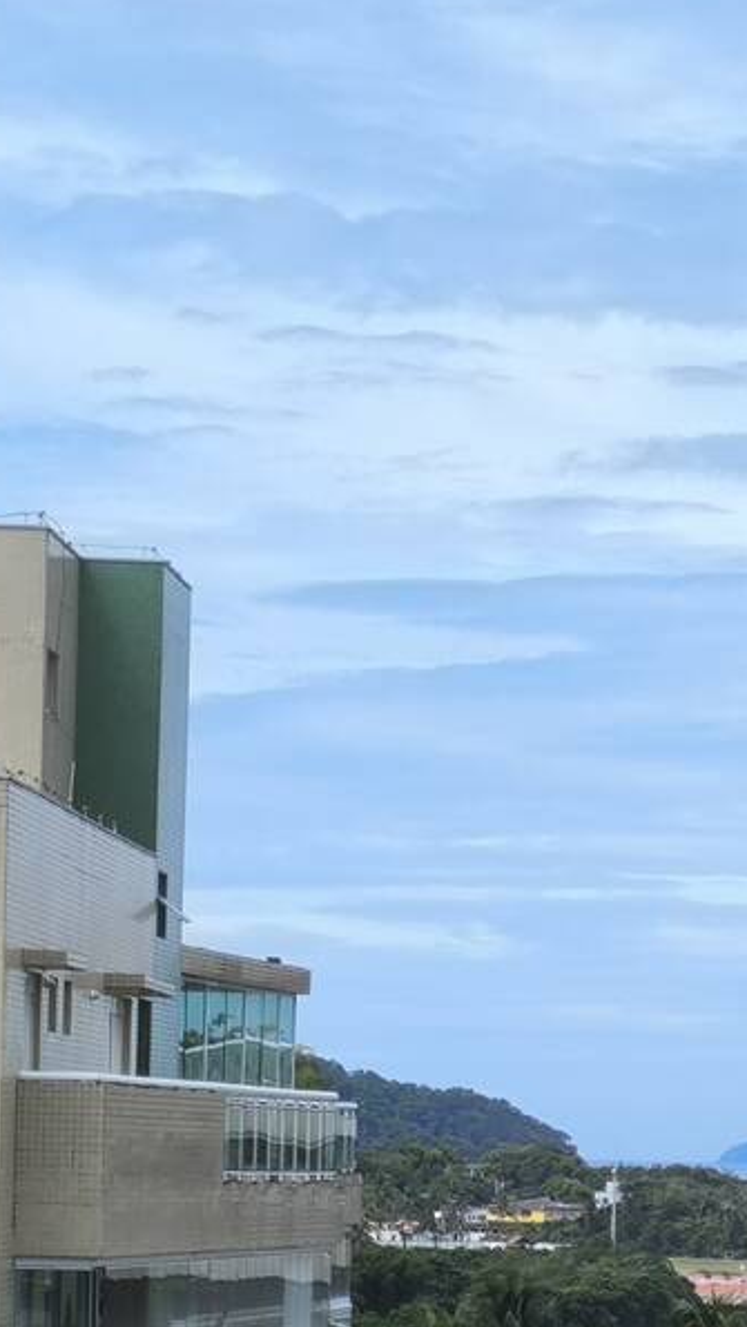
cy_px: 1178
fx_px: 5560
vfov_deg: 13.5
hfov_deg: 7.6
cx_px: 1003
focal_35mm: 158
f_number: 1.7
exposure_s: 1/1046
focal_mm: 4.71
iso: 50
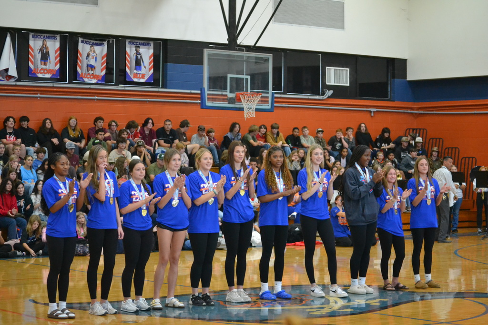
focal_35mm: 82
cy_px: 162
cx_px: 244
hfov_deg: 24.6
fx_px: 1118
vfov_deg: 16.6
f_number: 4
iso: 3200
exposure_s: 1/200
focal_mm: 55
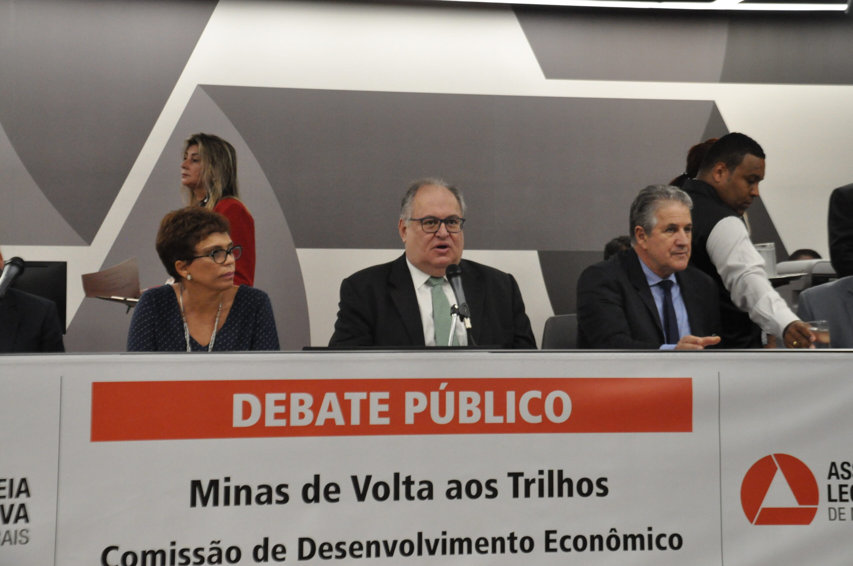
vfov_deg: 20.1
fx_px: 1597
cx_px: 426
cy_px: 283
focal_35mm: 68
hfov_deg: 29.9
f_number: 7.1
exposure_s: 1/200
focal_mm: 45
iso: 2500
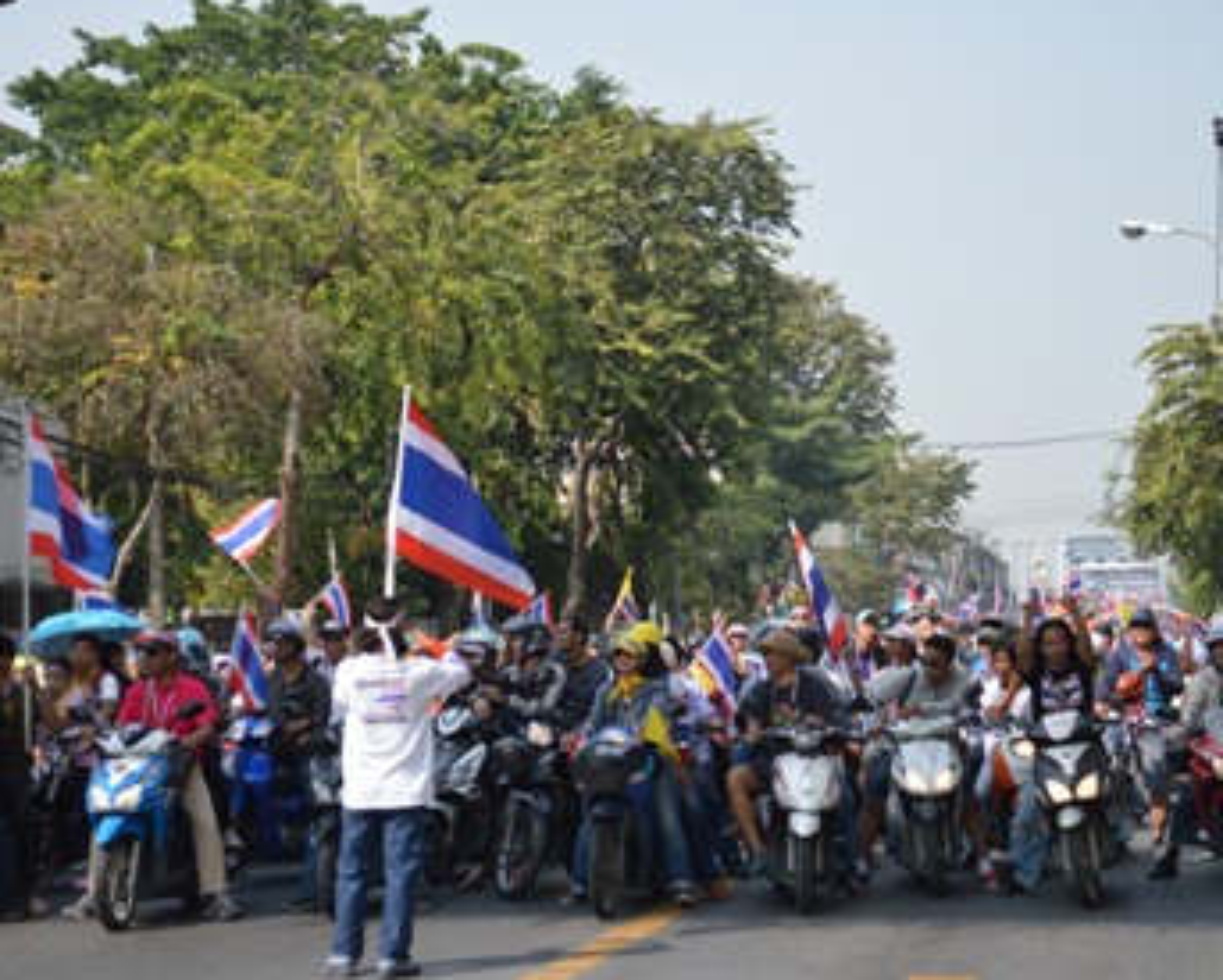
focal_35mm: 69
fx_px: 2500
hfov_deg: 27.5
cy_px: 485
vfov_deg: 22.2
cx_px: 633
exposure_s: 1/1000
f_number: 5.3
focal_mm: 40
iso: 400
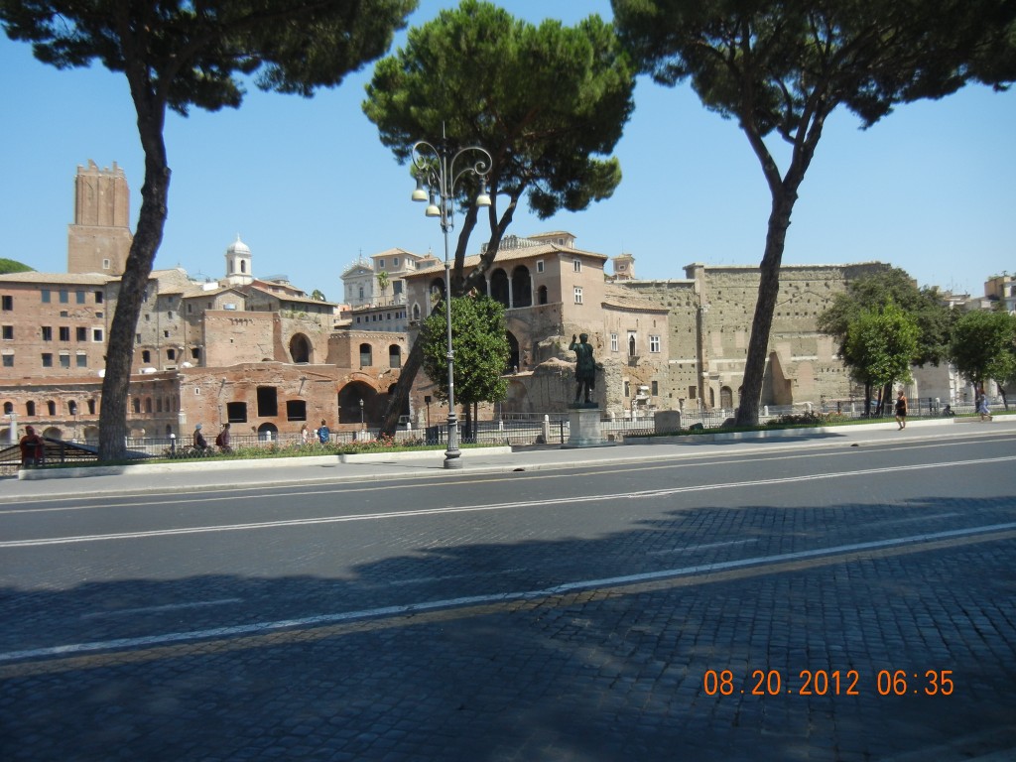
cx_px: 508
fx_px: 881
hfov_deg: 60.0
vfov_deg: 46.8
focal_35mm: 30
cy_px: 381
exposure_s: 1/286
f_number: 7
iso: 160
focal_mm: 5.4
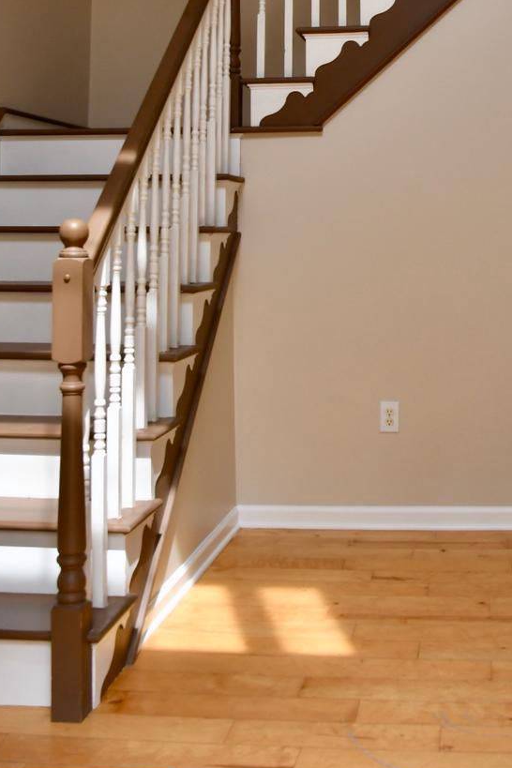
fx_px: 960
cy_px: 133
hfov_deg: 29.1
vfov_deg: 41.4
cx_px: 423
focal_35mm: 45
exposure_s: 1/200
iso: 400
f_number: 7.1
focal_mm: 16
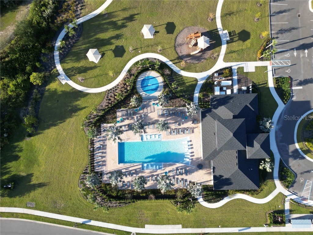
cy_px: 118
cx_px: 156
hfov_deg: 71.6
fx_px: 217
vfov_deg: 56.8
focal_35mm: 24
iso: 100
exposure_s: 1/725
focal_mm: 6.72
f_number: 1.7
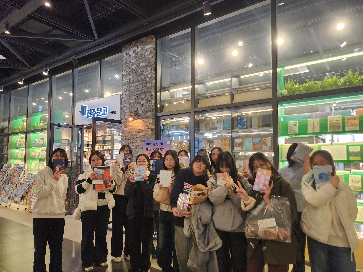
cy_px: 136
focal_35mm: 24
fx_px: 252
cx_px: 182
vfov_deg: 56.8
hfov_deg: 71.6
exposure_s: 1/120
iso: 1000
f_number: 1.8
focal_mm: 5
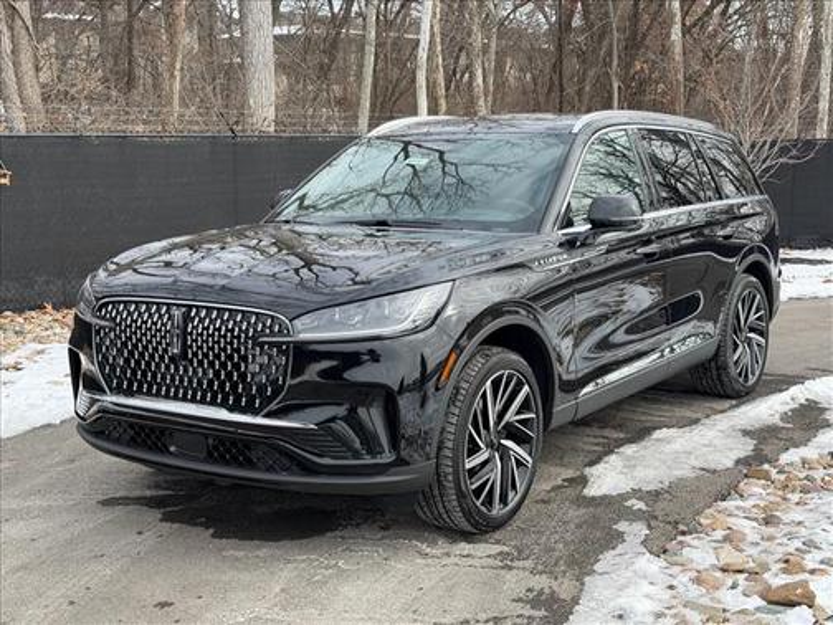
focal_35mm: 48
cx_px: 416
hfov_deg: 39.7
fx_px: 1155
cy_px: 312
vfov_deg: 30.3
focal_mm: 6.76
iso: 80
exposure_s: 1/1754
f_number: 1.78
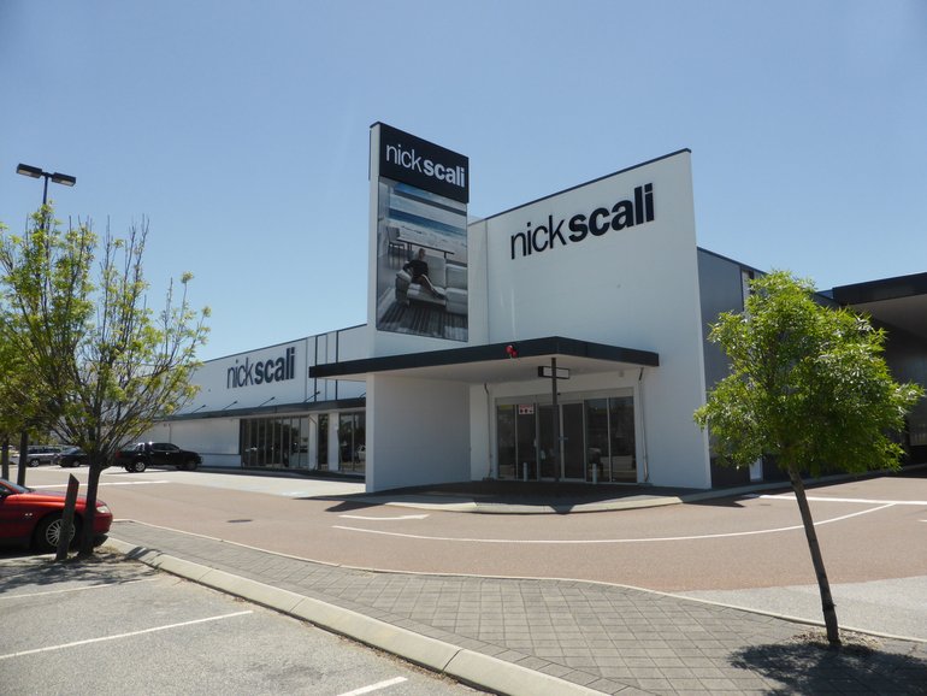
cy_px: 348
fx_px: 643
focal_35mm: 24
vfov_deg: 56.8
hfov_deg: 71.6
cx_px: 464
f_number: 3.3
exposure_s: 1/1600
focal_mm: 4.3
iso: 100
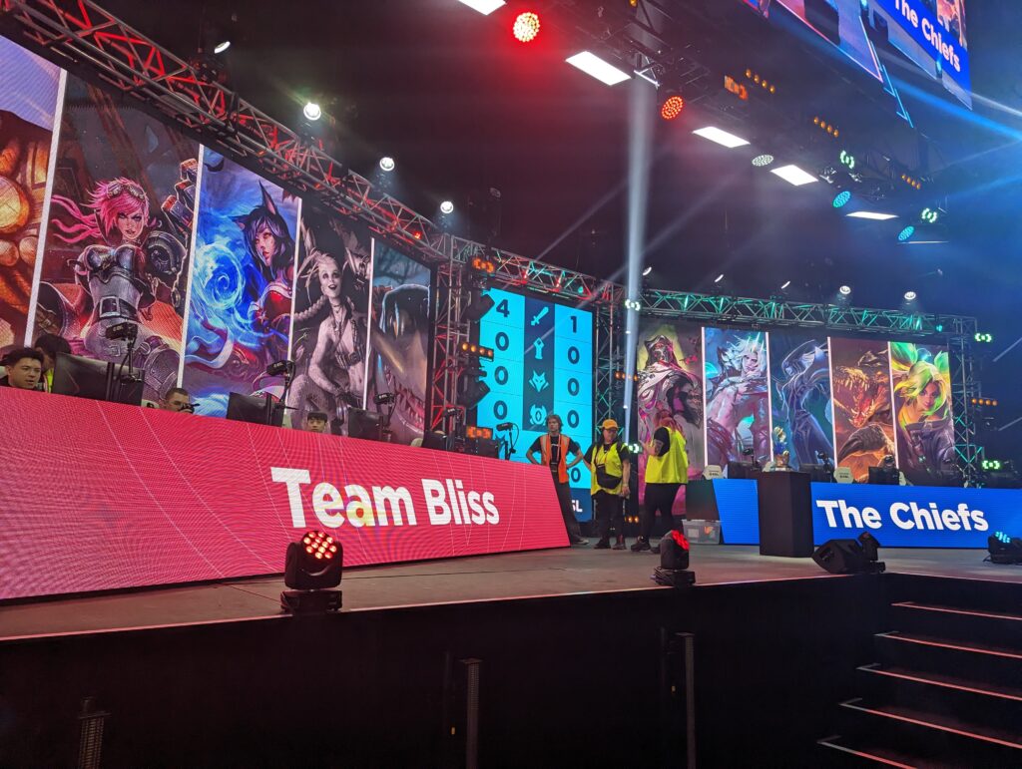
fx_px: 710
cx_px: 511
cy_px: 384
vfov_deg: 56.9
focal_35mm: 24
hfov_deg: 71.5
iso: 508
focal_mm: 6.81
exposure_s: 1/547
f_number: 1.85
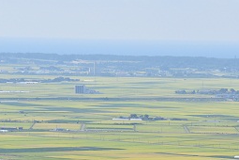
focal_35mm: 397
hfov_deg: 5.2
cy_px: 109
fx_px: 2635
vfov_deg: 3.5
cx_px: 110
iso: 200
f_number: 7.1
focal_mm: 150
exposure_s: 1/800
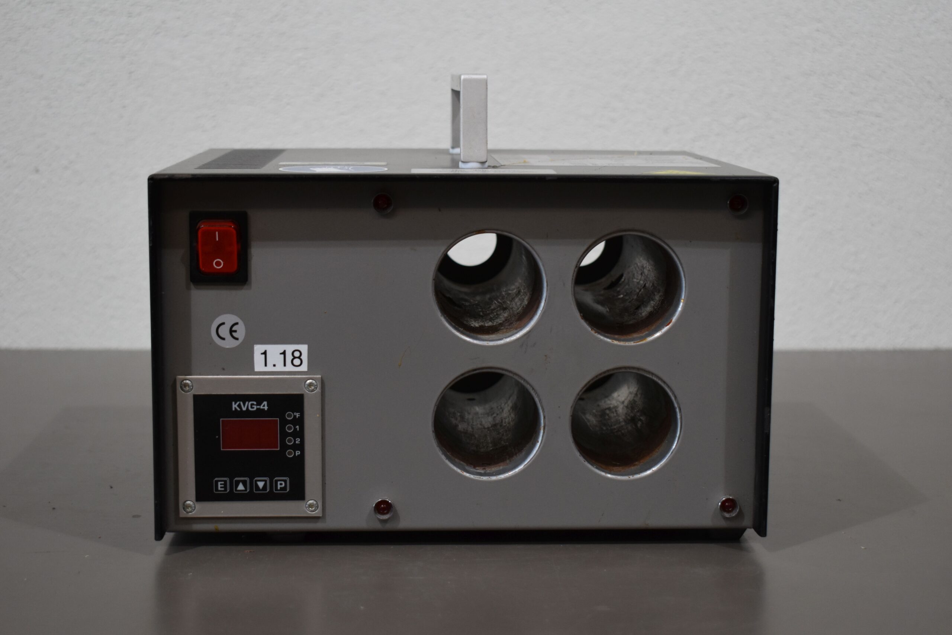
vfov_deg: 22.6
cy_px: 318
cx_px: 476
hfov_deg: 33.4
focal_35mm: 60
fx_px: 1587
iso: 800
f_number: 4.8
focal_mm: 40
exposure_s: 1/200
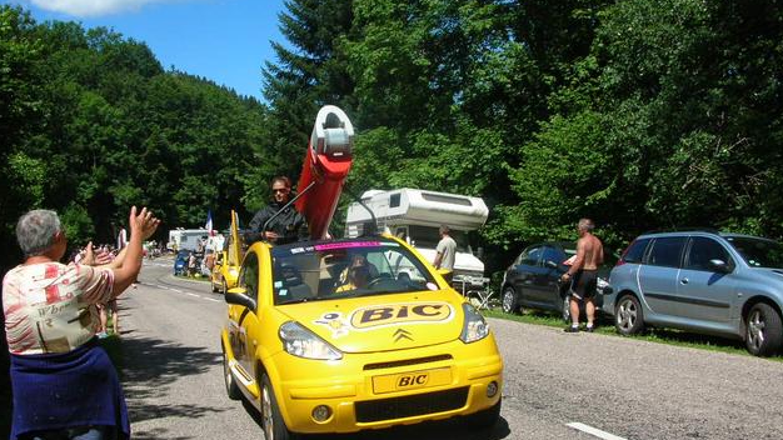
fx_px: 810
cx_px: 388
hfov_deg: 51.6
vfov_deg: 30.4
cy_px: 205
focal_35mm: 39
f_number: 5.6
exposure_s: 1/301
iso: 50
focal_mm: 5.8
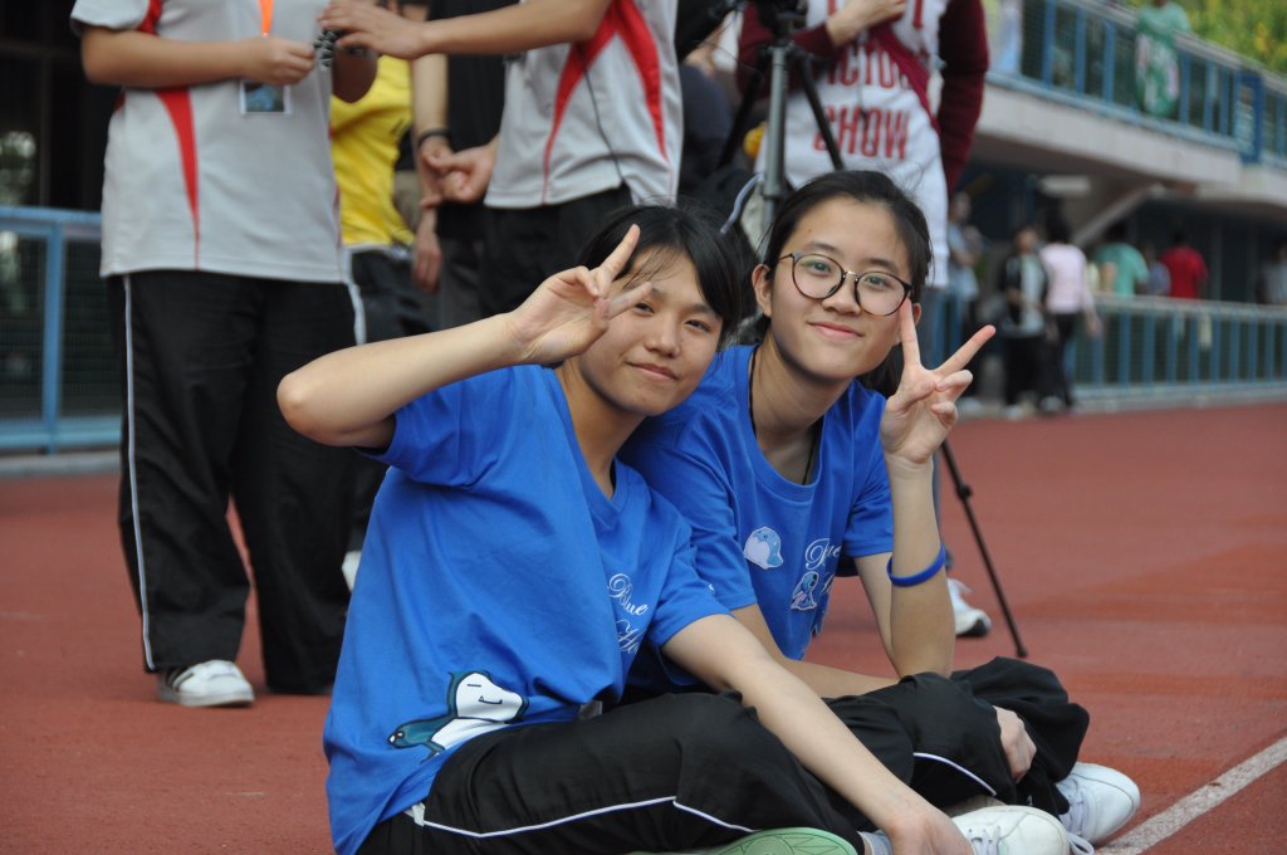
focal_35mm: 142
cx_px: 644
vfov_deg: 9.6
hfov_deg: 14.4
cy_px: 428
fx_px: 5088
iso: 560
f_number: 5.3
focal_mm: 95
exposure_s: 1/1000
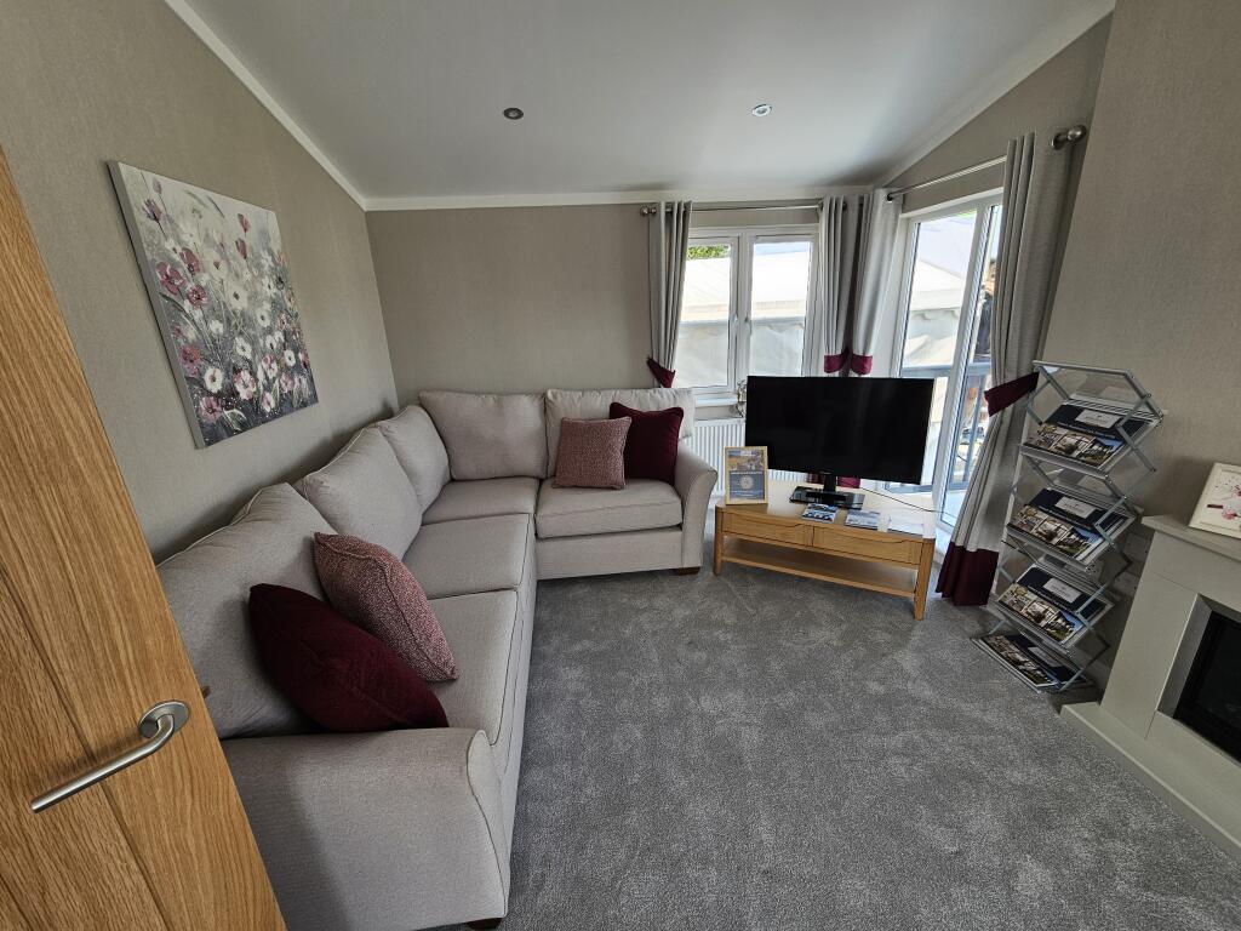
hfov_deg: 106.2
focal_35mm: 13
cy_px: 466
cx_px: 620
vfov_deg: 89.9
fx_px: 466
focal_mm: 2.2
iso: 50
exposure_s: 1/183
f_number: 2.2
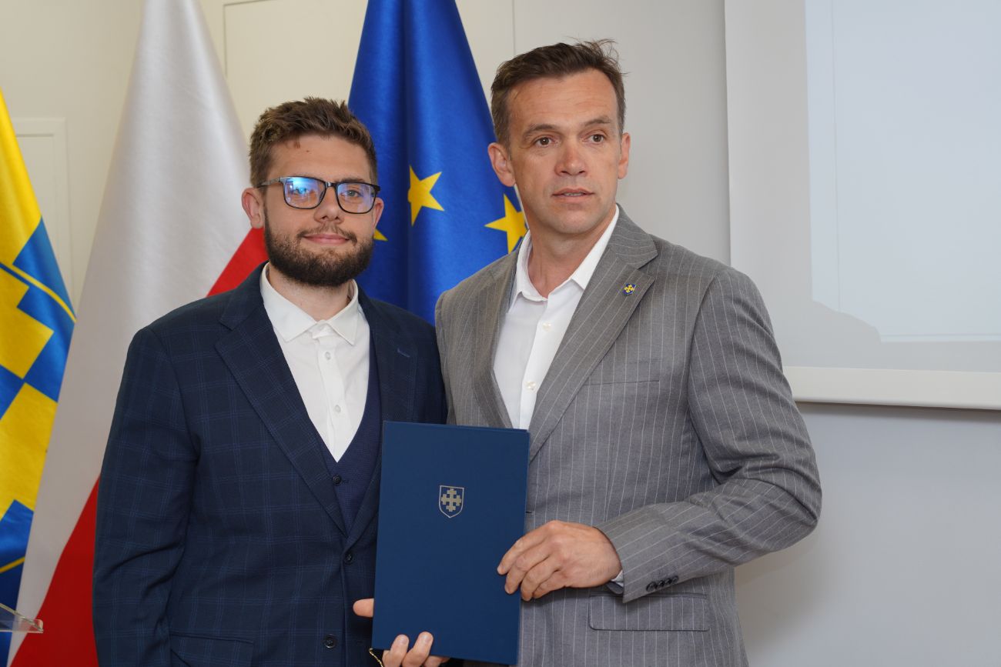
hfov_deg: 19.5
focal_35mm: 105
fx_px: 2920
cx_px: 500
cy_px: 334
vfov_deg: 13.0
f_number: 4
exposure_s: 1/100
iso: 200
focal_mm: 105
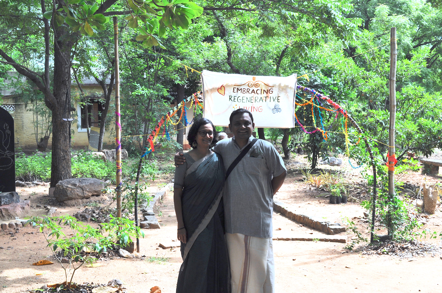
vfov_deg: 28.0
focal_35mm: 48
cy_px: 146
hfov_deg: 41.2
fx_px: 589
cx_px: 221
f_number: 8
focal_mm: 32
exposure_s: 1/160
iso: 200
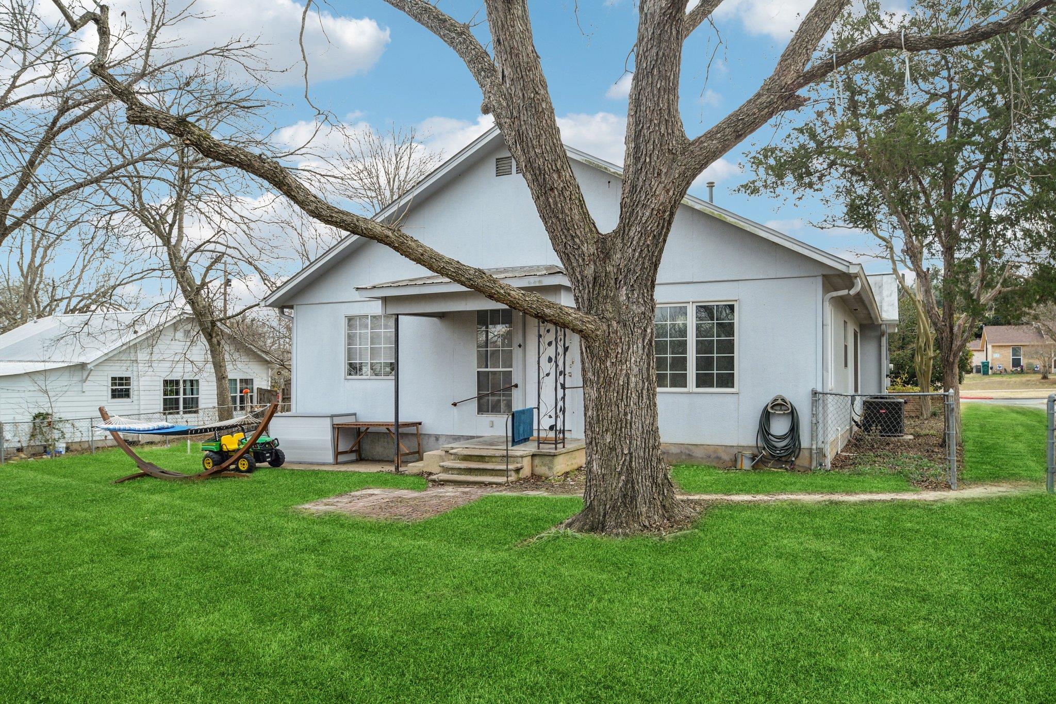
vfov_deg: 51.3
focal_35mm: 25
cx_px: 528
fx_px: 733
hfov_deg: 71.5
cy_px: 352
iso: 400
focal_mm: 17
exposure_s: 1/100
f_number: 8
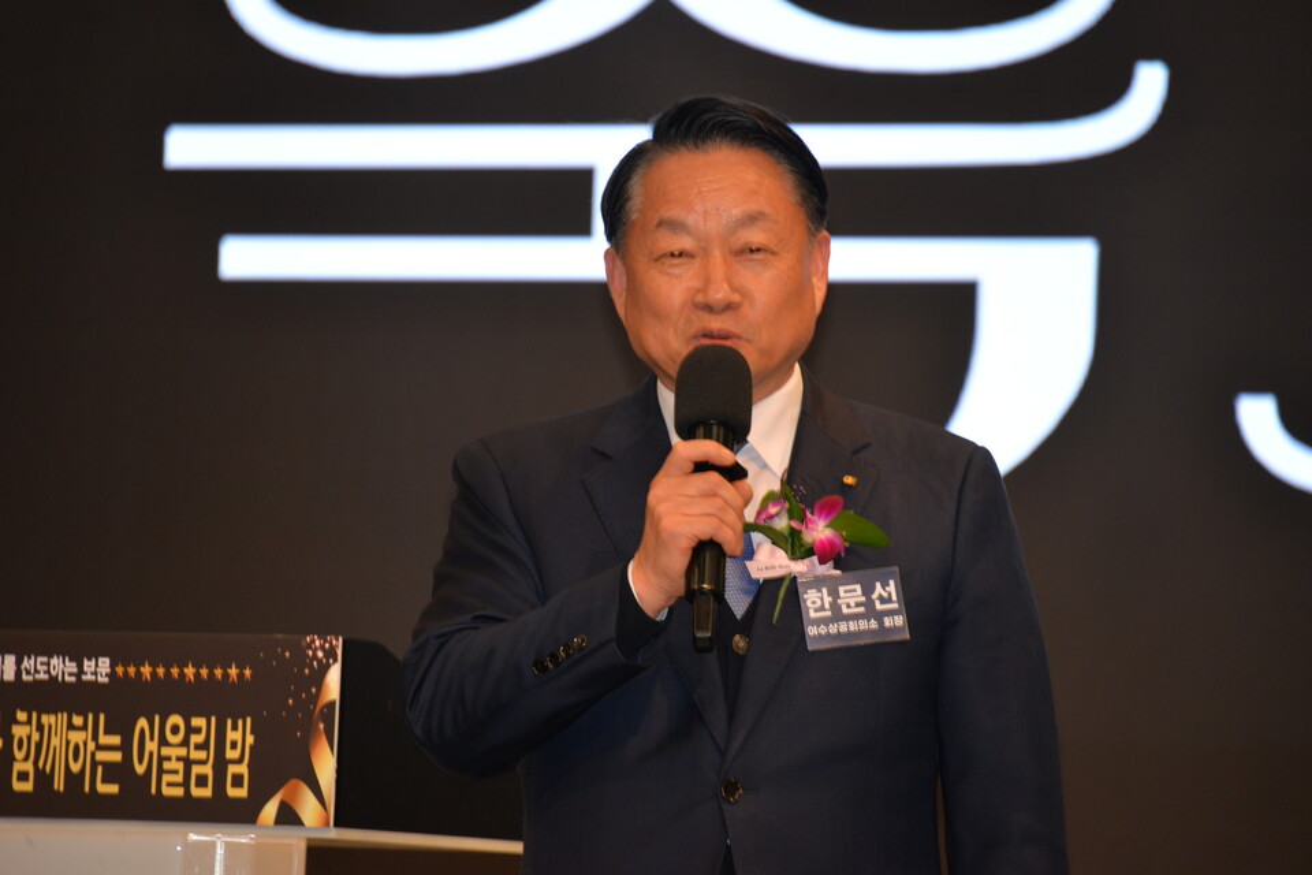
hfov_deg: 6.9
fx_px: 10932
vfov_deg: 4.6
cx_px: 656
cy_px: 438
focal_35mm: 300
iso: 800
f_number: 5.6
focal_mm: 300
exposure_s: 1/60
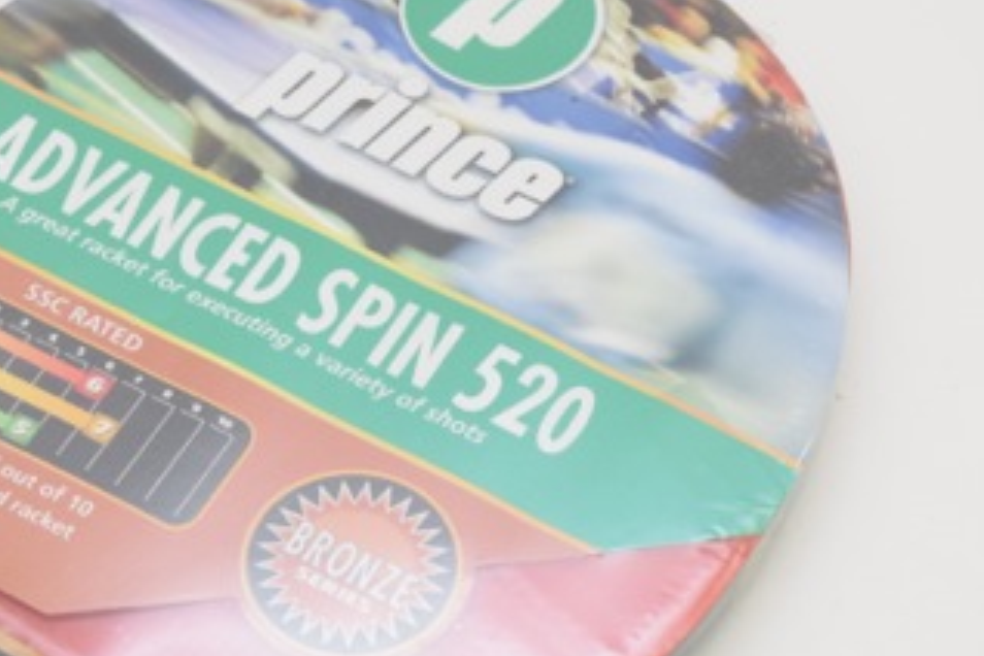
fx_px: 3799
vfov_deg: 9.9
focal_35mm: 139
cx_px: 291
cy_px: 360
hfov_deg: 14.7
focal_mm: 46
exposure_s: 1/125
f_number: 5.6
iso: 1600
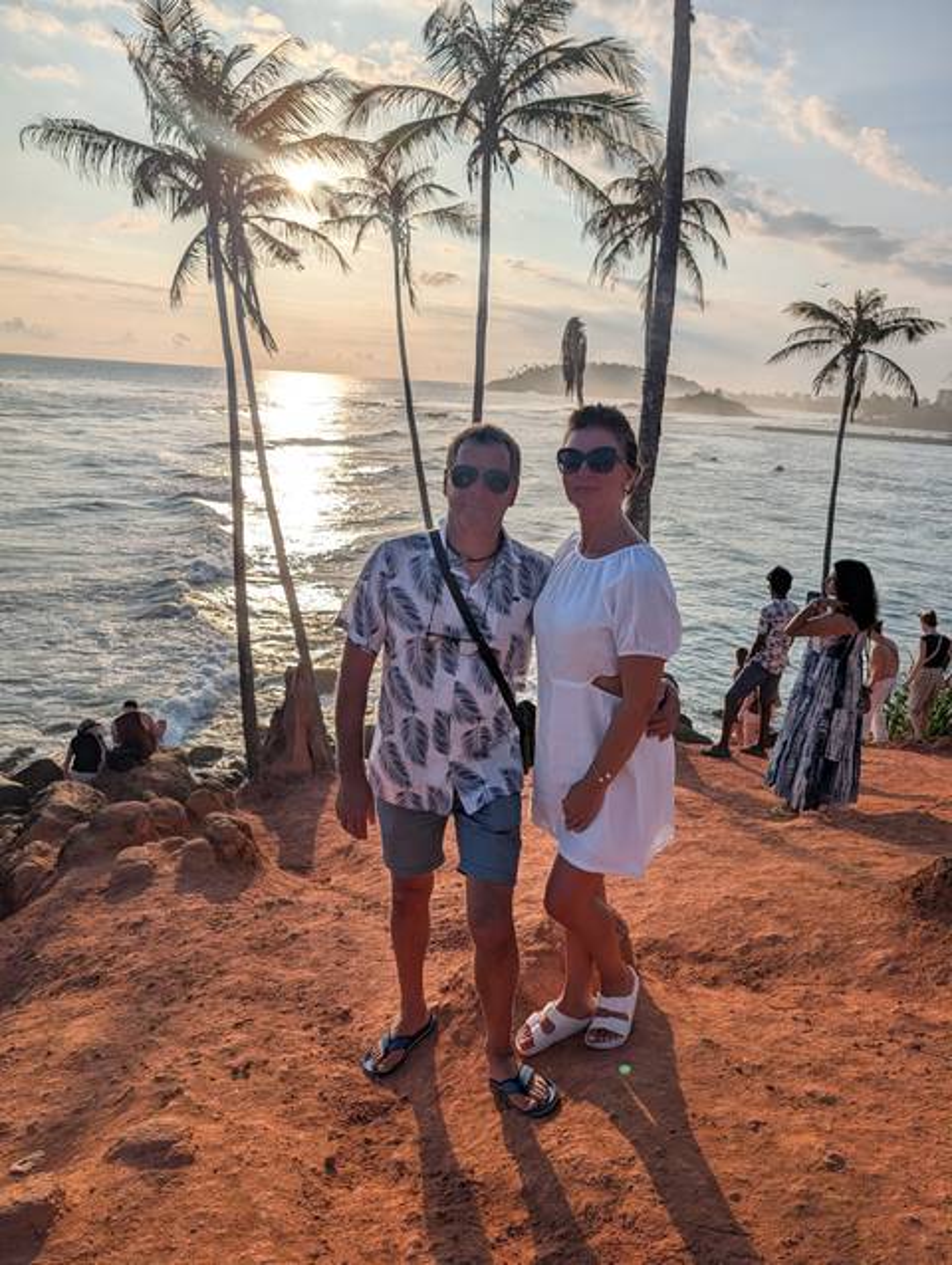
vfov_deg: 71.5
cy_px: 632
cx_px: 476
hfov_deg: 56.9
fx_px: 878
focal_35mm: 24
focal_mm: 6.9
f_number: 1.68
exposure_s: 1/7874
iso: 33
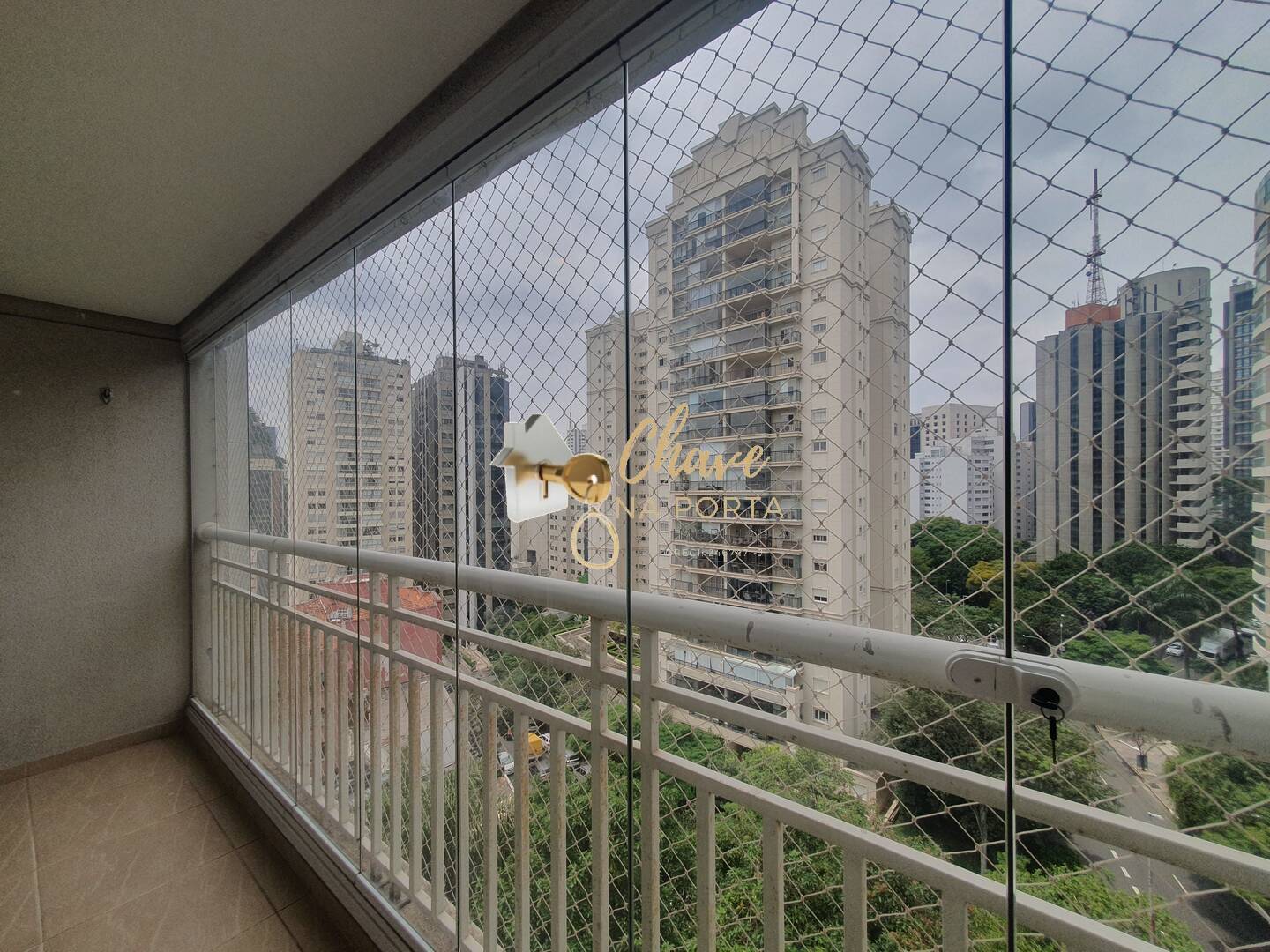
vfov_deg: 89.9
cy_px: 476
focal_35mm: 13
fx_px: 477
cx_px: 635
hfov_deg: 106.2
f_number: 2.2
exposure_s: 1/1068
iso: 50
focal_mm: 1.8
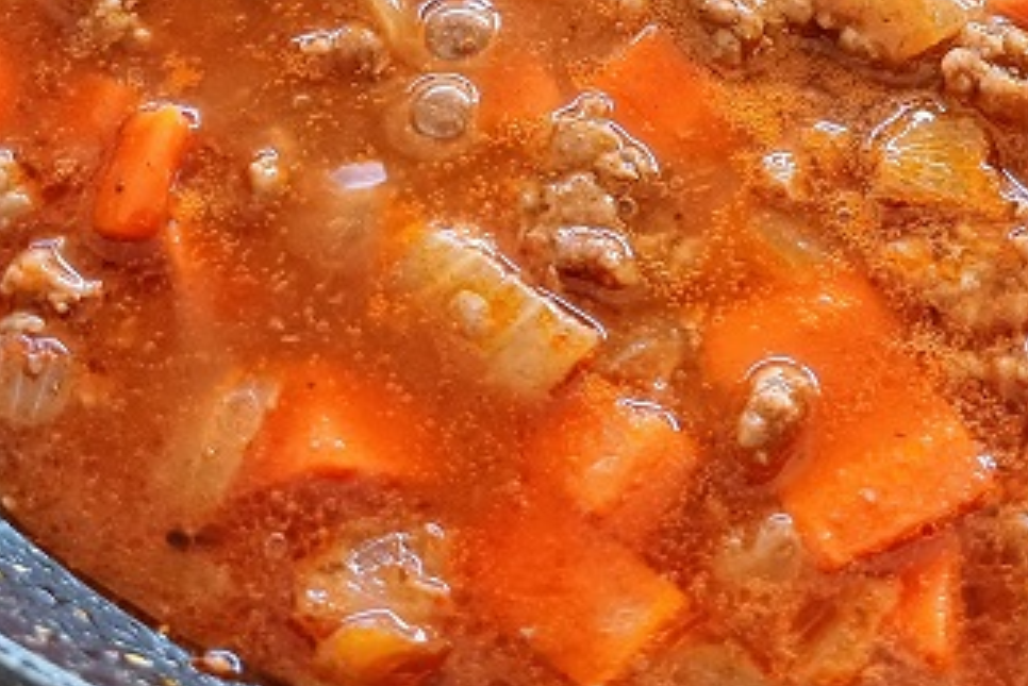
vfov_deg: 20.5
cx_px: 782
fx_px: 1800
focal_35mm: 63
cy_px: -85
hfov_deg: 31.3
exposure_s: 1/60
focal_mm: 4.65
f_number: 1.8
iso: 200
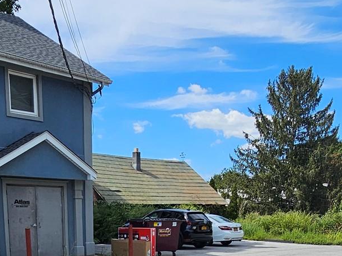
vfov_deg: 28.0
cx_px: 125
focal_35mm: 44
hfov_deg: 42.6
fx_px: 435
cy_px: 320
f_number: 2.2
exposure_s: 1/2333
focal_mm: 2.2
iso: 50
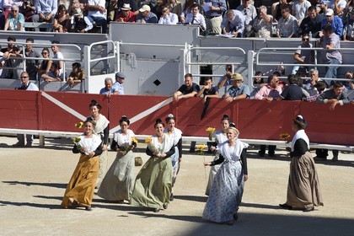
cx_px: 177
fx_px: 1967
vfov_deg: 6.9
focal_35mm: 200
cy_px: 118
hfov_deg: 10.3
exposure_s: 1/400
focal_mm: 200
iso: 200
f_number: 10
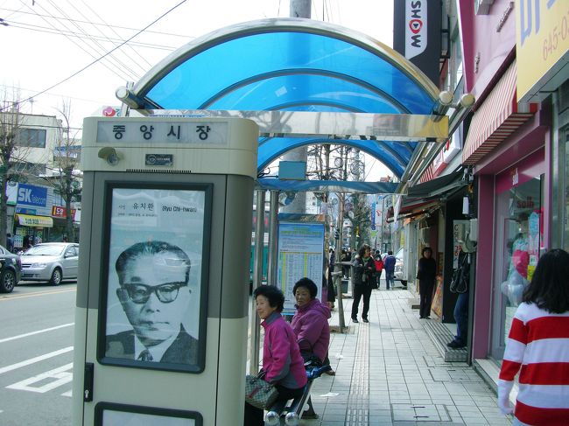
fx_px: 624
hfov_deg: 49.0
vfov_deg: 37.7
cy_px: 213
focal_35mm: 38
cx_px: 284
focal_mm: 7.9
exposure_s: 1/160
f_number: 5.6
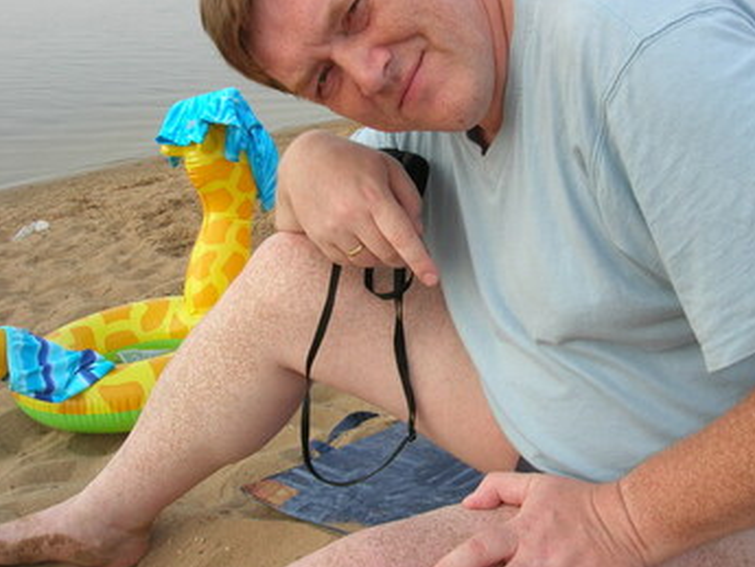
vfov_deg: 32.9
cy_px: 289
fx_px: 960
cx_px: 435
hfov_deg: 42.8
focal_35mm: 44
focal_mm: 7.8
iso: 64
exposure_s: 1/227
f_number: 4.8
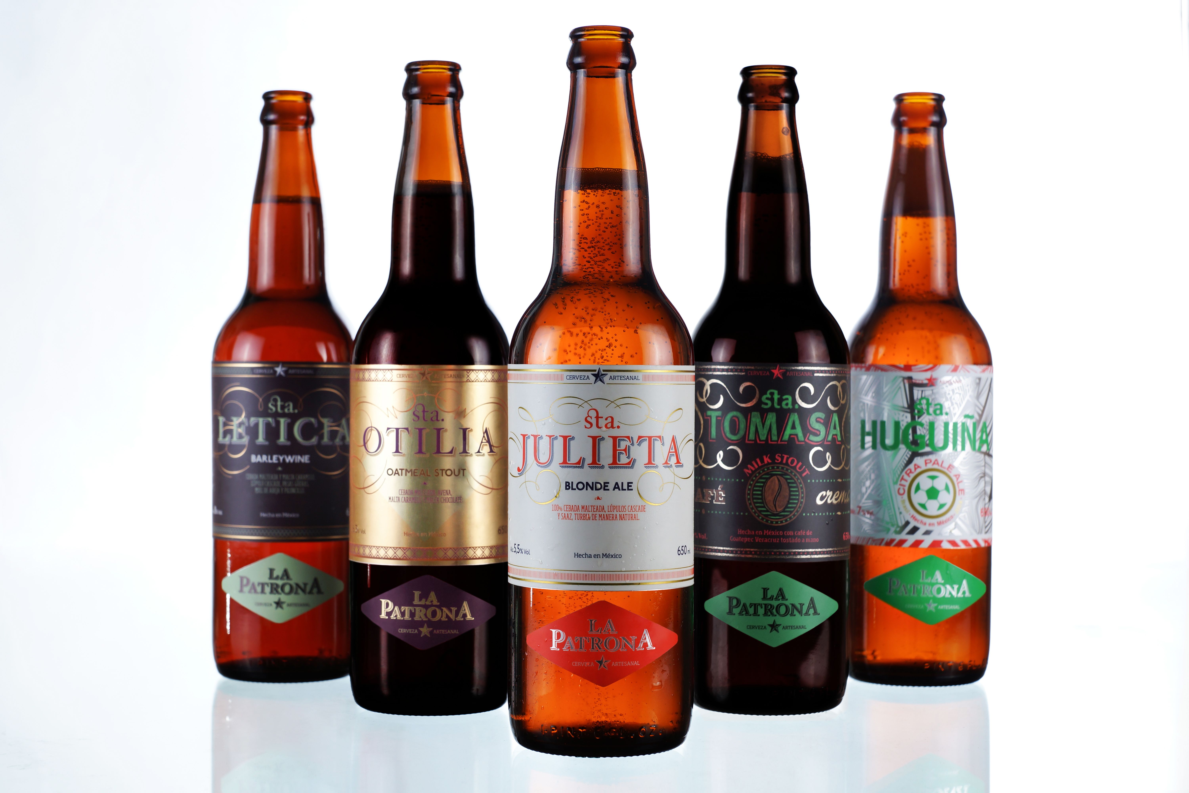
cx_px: 594
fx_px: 2229
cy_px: 396
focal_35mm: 68
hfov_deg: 29.9
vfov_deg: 20.2
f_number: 6.3
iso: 50
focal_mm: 45
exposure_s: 1/200
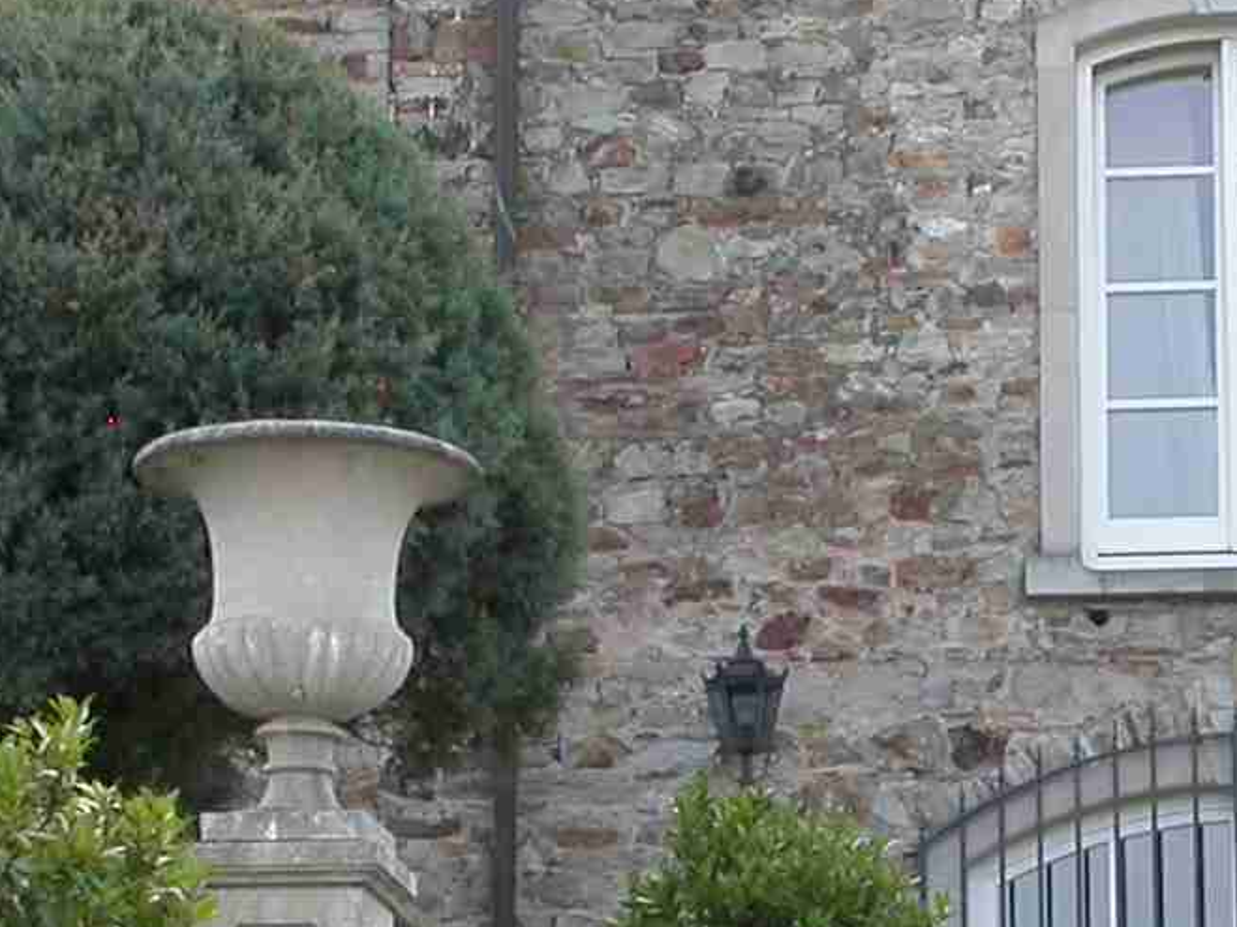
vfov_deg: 11.3
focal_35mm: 131
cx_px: 978
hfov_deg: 15.0
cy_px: 775
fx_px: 4680
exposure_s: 1/137
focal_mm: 7.85
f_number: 5.3
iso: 100
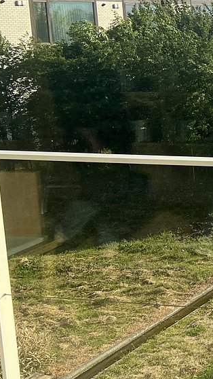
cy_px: 151
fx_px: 783
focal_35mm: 78
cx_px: 467
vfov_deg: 27.1
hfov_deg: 12.8
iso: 50
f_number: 1.5
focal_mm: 5.7
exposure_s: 1/3460
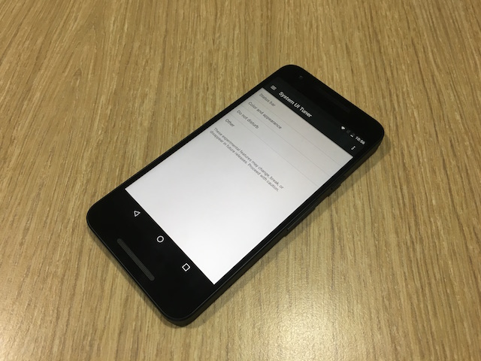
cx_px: 240
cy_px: 180
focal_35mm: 29
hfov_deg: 61.7
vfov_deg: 48.2
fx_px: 403
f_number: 2.2
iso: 80
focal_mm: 4.15
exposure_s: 1/33
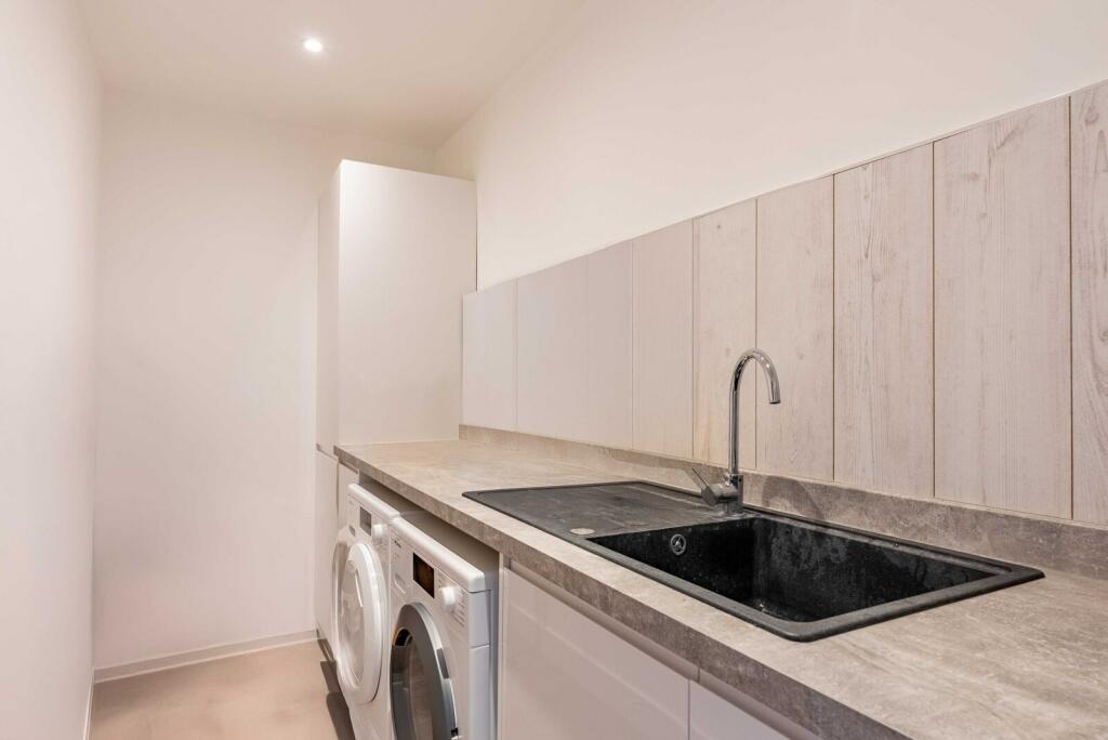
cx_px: 554
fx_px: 616
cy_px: 370
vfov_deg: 62.0
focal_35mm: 20
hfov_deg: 83.9
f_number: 8
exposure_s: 1/500
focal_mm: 20
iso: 1000
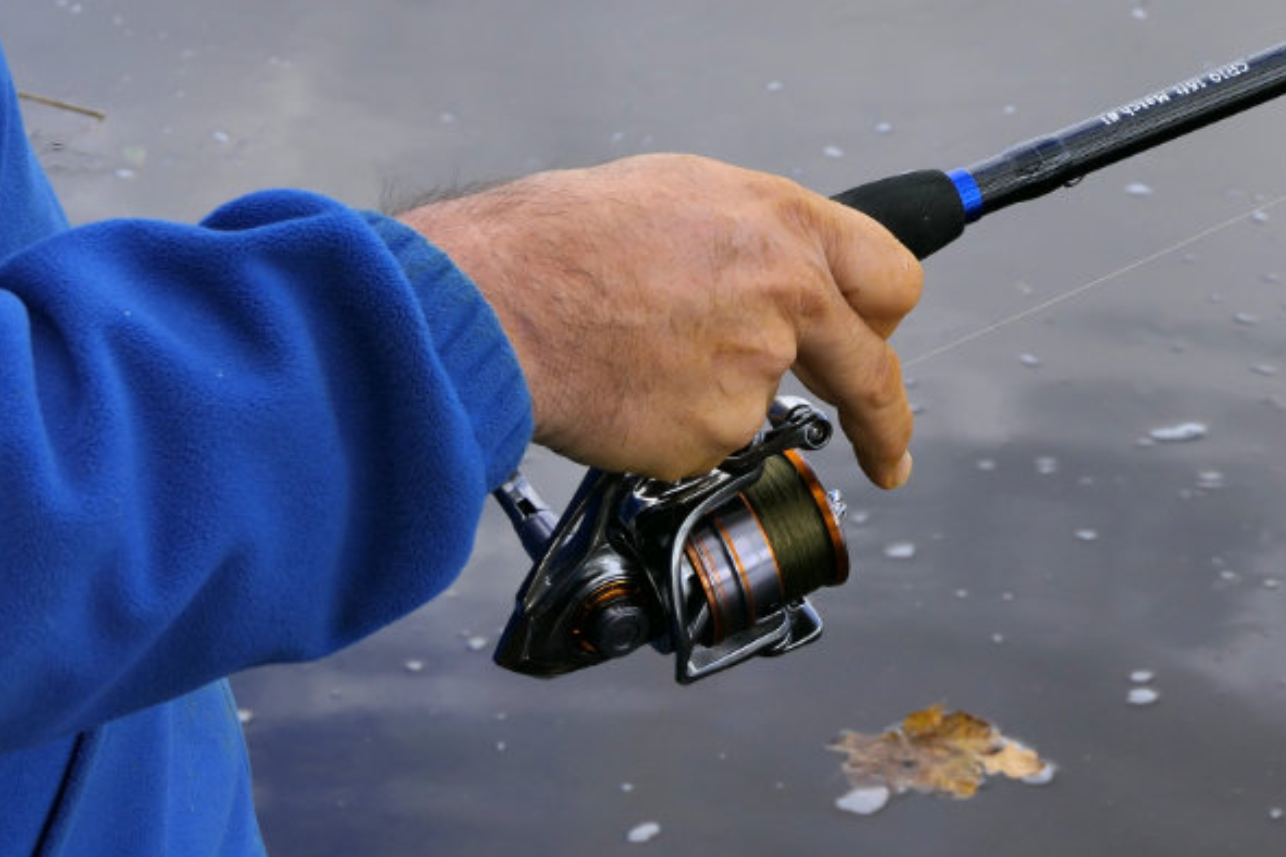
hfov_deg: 21.8
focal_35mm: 93
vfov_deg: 14.7
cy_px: 319
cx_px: 873
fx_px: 3322
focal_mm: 20.3
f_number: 5.6
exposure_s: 1/200
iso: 125
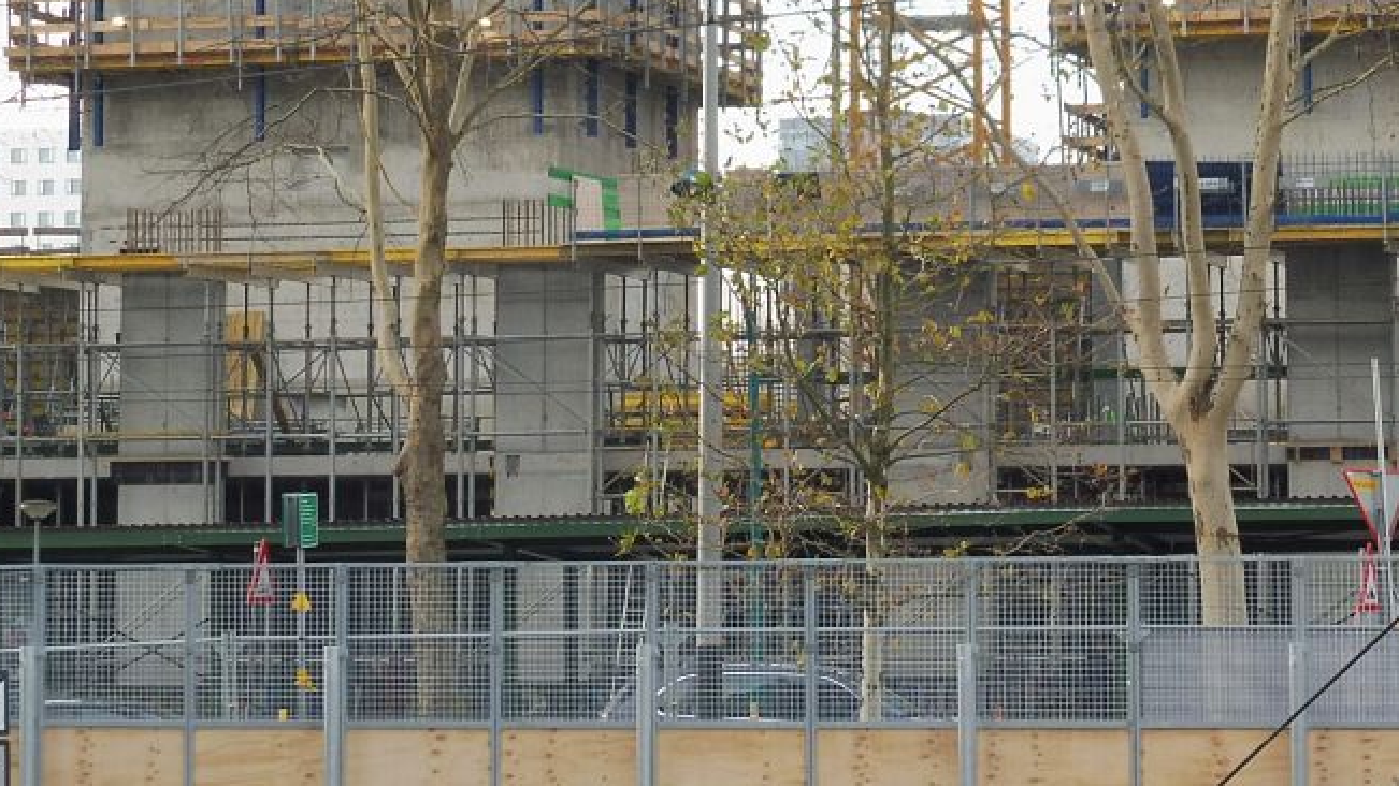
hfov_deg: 15.9
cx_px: 935
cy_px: -5
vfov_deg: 8.9
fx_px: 5007
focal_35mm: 135
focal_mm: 14.2
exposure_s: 1/100
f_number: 5.1
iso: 100
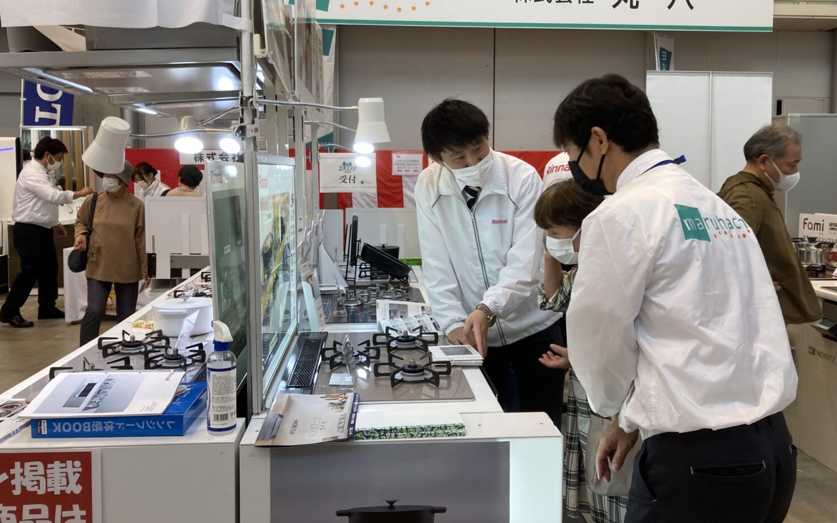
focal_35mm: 30
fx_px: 684
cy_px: 208
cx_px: 420
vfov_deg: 41.6
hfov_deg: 62.9
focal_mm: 3.99
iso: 50
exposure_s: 1/120
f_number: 1.8
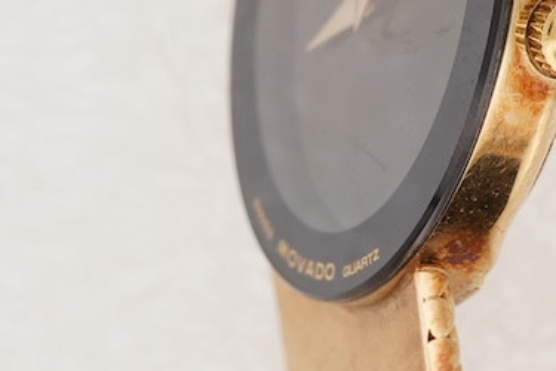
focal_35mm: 189
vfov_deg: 7.3
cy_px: 49
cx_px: 365
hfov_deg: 10.9
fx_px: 2919
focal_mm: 30
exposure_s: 1/160
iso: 160
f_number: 22
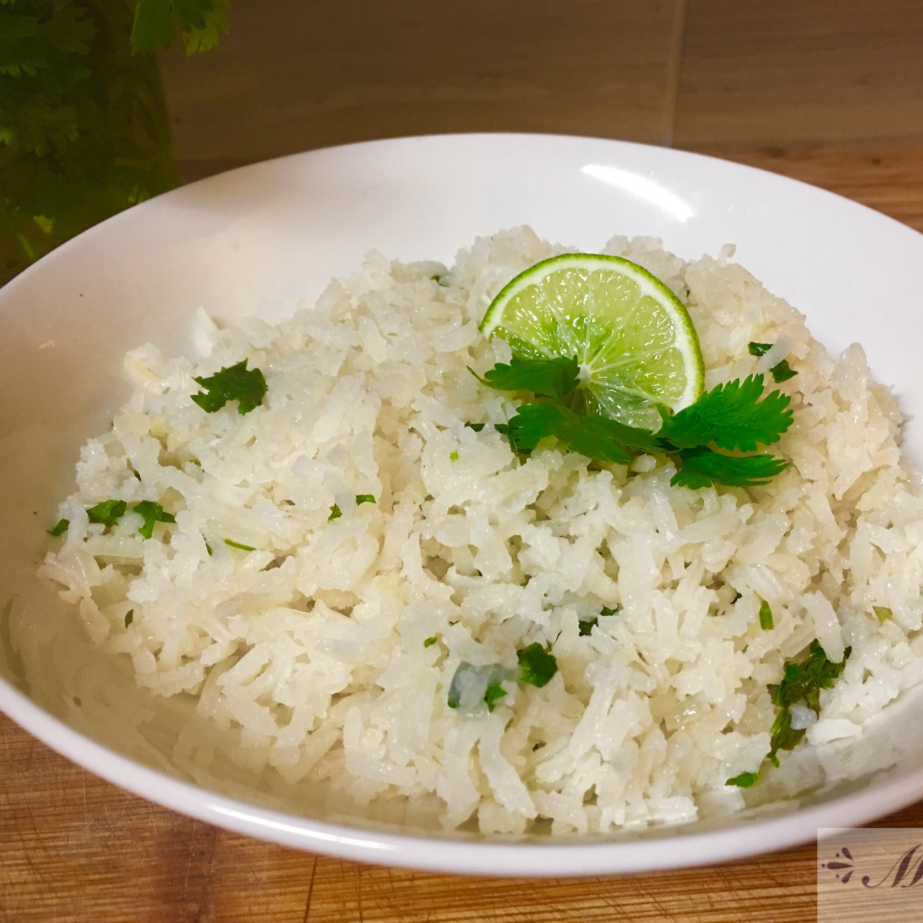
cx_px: 505
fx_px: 1056
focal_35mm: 35
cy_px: 465
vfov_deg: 47.2
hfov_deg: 47.2
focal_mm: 4.15
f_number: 2.2
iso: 64
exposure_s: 1/15
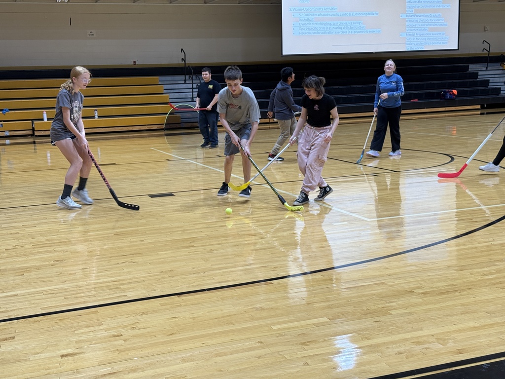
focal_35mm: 48
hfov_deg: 39.7
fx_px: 700
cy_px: 190
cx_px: 252
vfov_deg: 30.3
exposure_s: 1/120
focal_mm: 6.76
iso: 100
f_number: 1.78
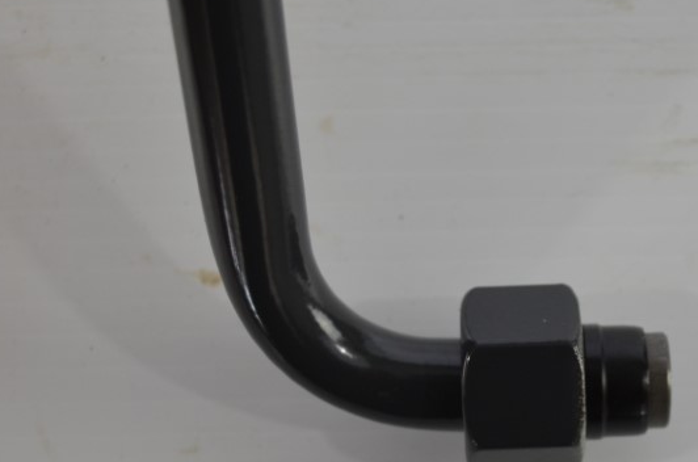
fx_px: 1393
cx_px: 472
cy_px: 400
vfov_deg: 18.6
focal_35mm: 72
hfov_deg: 27.9
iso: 400
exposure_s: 1/80
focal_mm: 22
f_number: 4.5
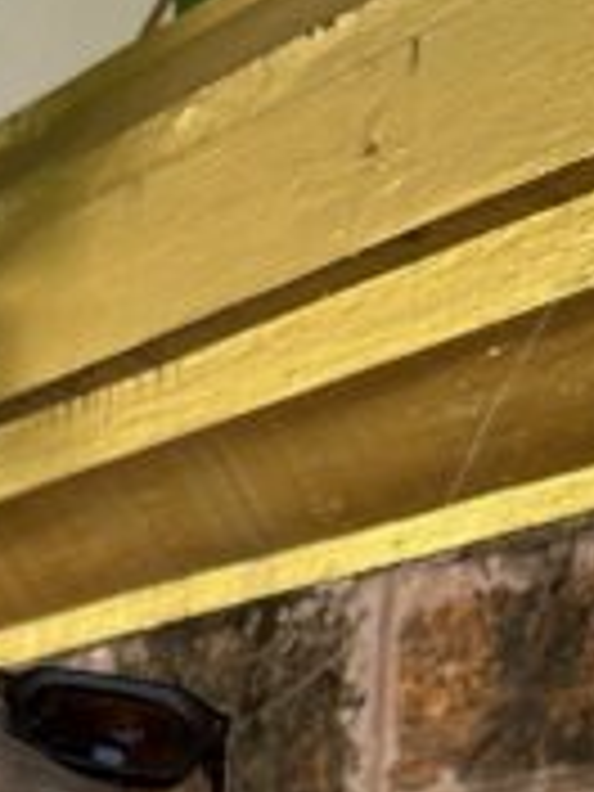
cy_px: 1462
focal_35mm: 99
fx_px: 2265
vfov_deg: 16.4
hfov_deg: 14.3
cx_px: -171
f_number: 1.78
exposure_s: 1/611
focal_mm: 6.86
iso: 80
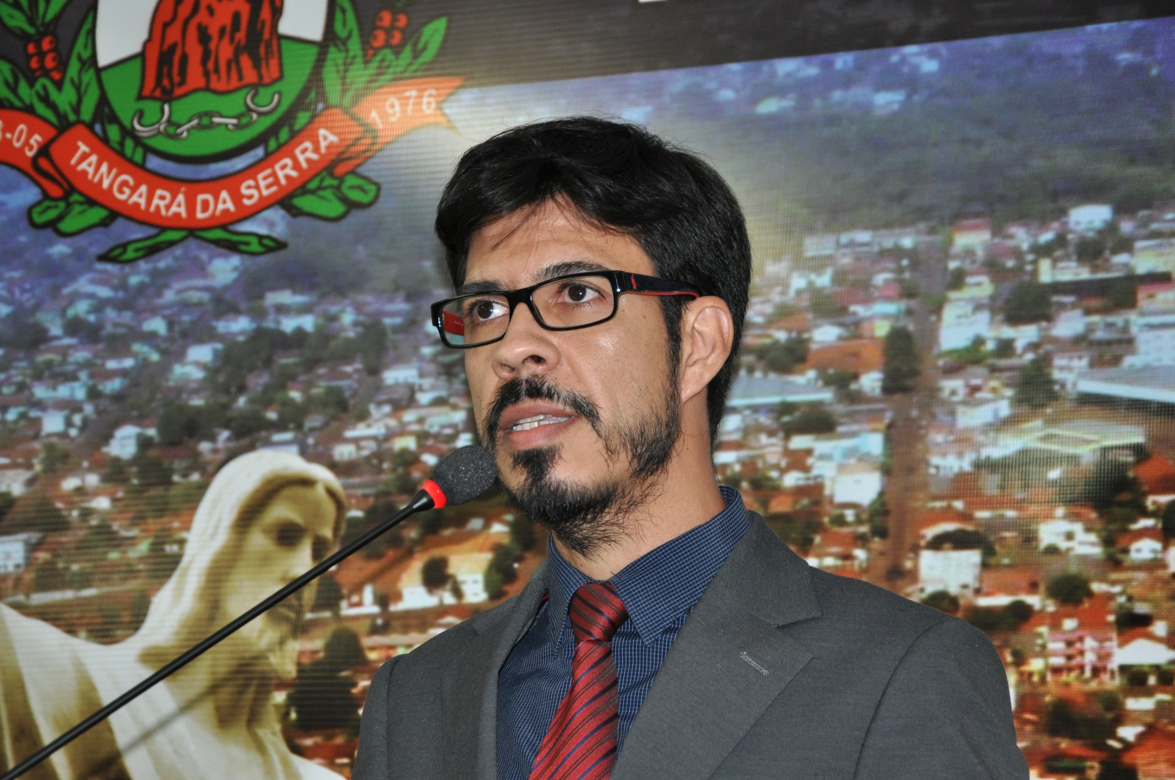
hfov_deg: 19.5
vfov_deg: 13.0
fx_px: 3423
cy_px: 390
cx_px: 588
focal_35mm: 105
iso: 800
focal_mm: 70
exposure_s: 1/60
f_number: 5.3
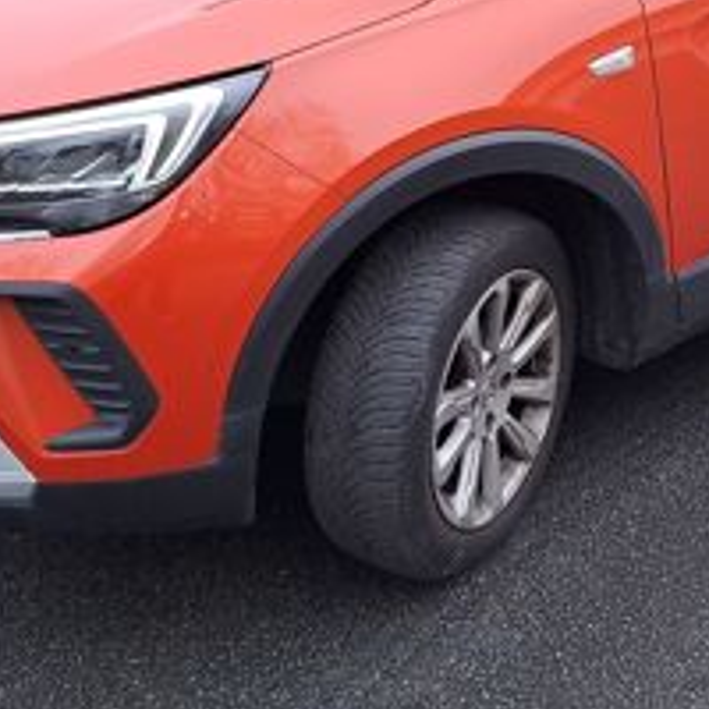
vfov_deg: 31.1
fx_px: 1228
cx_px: 525
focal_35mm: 53
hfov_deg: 31.7
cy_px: 103
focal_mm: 4.65
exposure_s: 1/100
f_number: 1.8
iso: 50
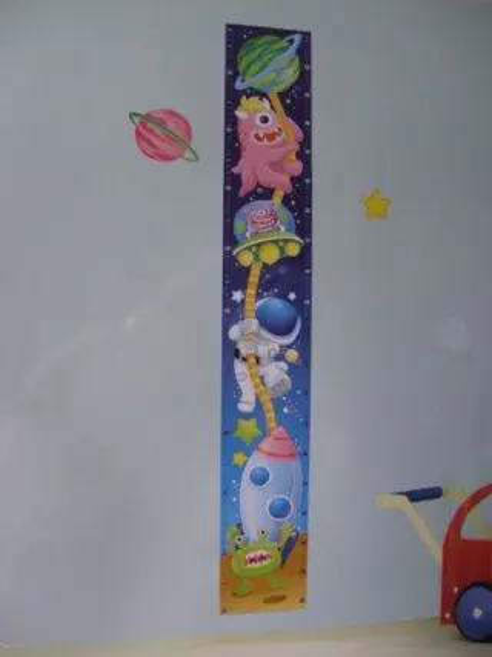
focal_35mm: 37
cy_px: 328
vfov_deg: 50.2
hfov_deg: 38.6
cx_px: 246
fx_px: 702
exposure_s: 1/19
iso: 100
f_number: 2.8
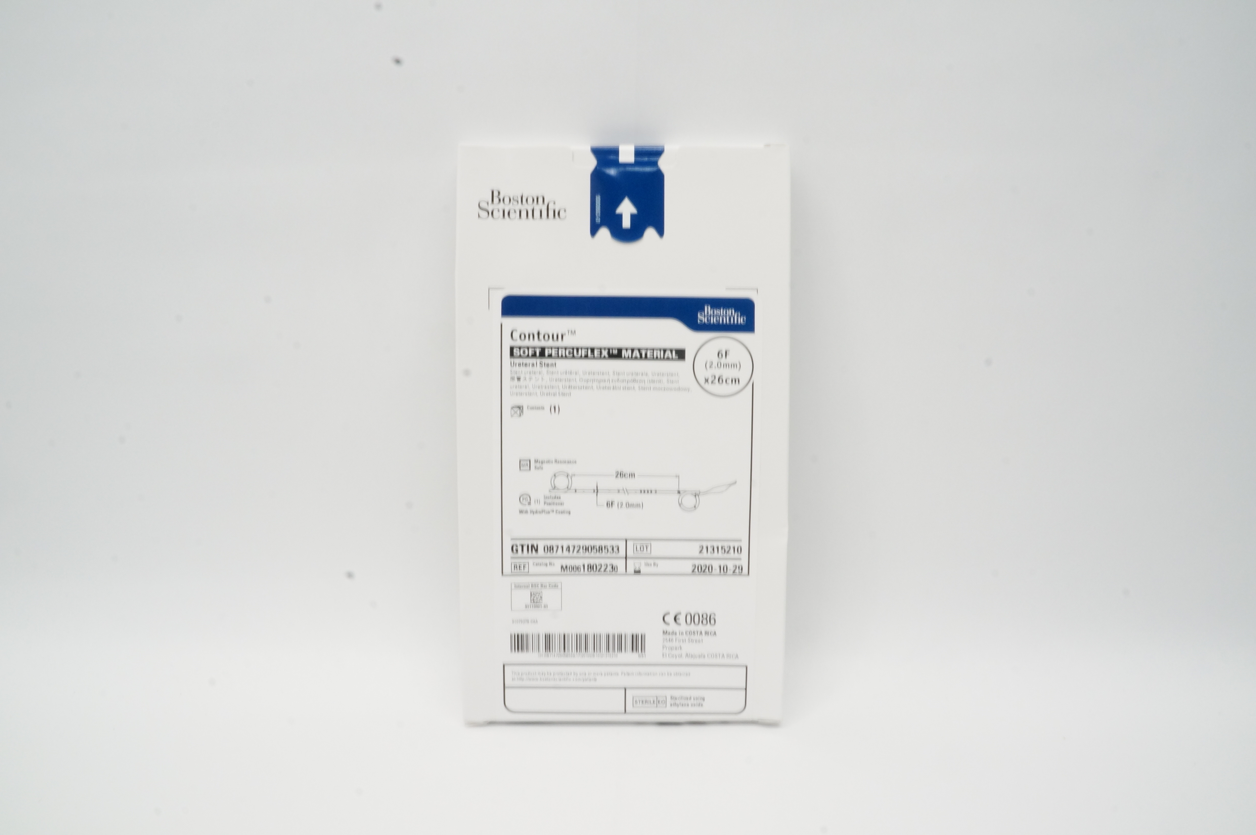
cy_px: 418
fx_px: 941
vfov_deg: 47.8
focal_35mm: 27
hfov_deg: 67.4
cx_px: 628
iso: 800
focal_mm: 18
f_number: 22
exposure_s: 1/6
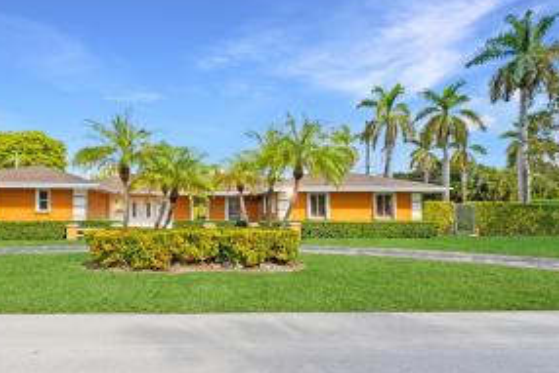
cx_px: 195
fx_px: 342
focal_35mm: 22
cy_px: 205
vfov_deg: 57.2
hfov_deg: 76.5
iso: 100
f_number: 14
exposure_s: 1/60
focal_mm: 14
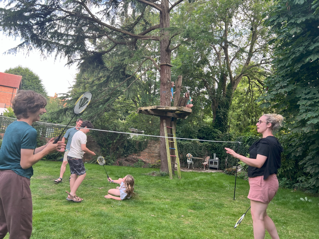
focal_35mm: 26
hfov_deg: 67.3
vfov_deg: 53.1
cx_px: 160
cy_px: 120
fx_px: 240
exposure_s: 1/121
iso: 80
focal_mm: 5.7
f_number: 1.5
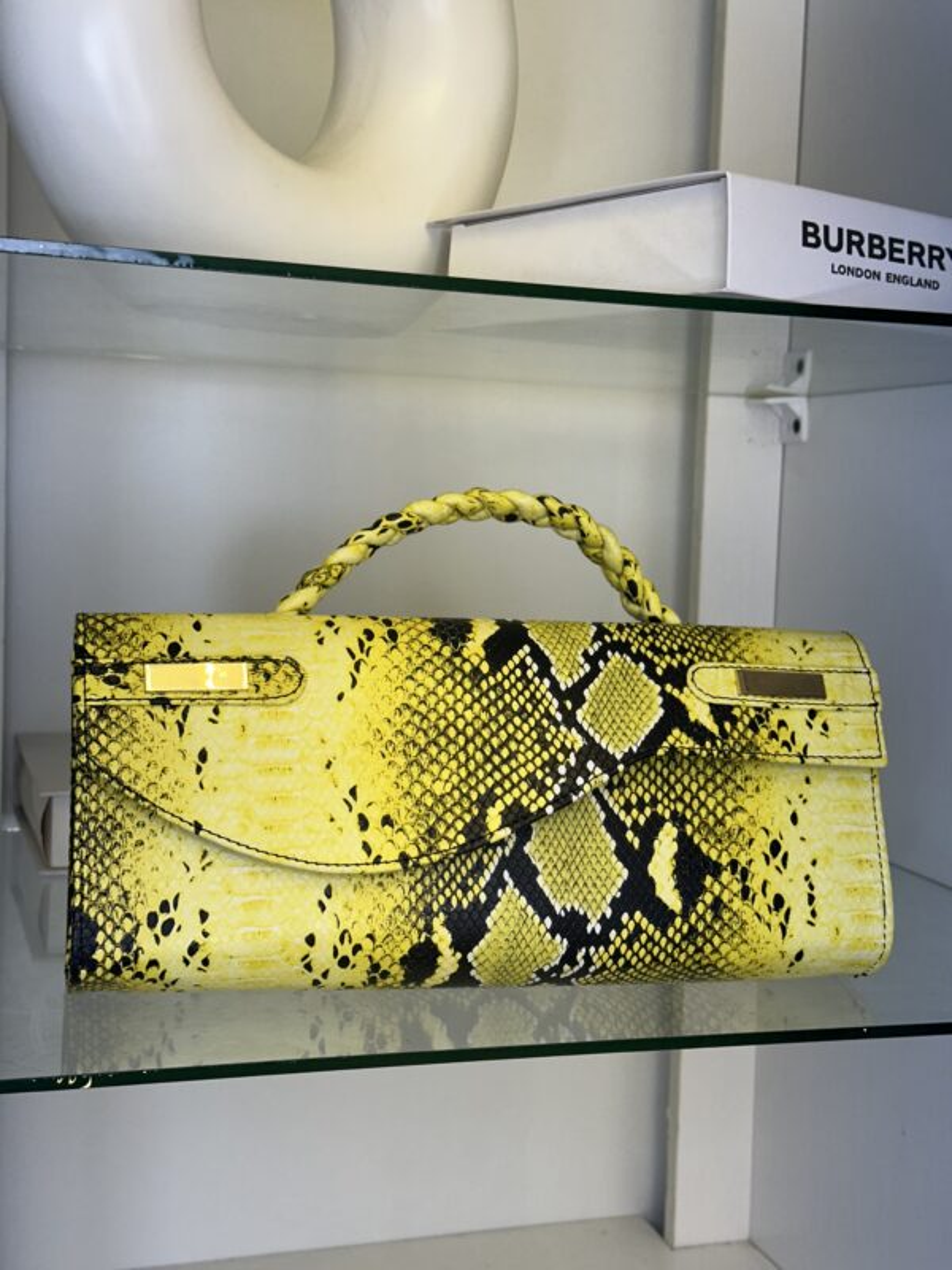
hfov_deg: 30.3
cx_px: 476
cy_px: 635
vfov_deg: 39.7
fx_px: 1760
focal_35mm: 48
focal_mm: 6.86
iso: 50
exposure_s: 1/190
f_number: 1.78
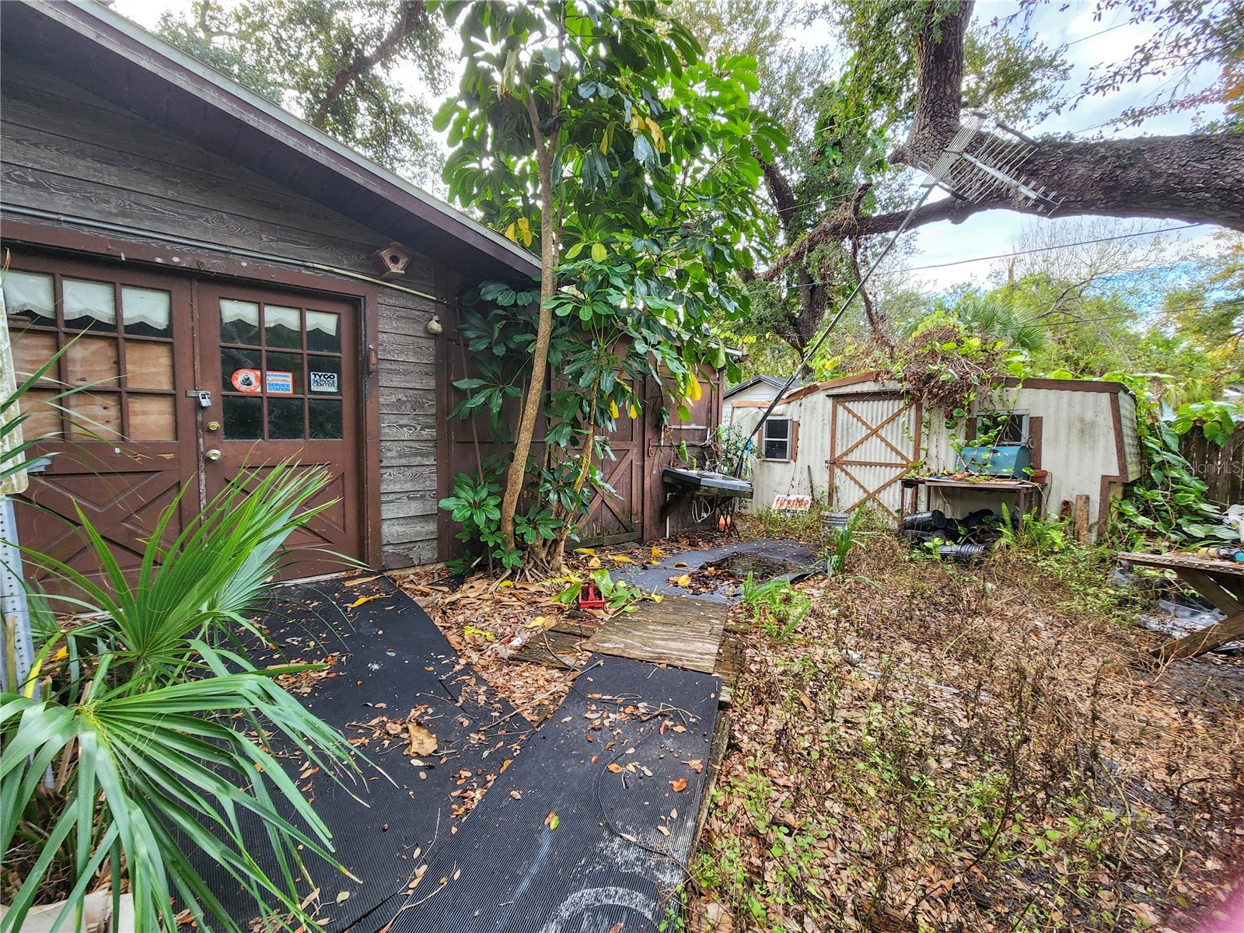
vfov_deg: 89.9
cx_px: 622
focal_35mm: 13
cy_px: 466
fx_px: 467
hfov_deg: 106.2
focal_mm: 2.2
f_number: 2.2
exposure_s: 1/50
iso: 160
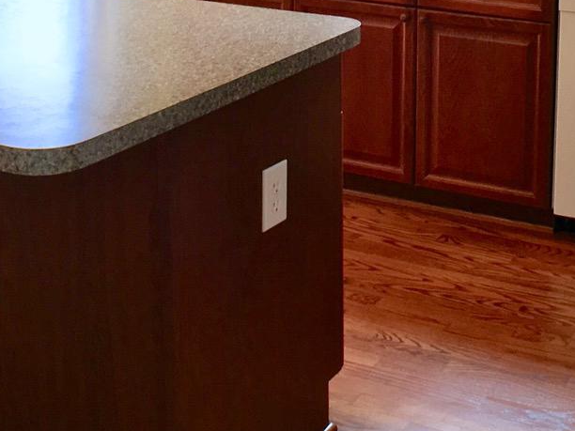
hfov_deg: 20.0
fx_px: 1611
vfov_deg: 14.7
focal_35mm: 97
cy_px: -87
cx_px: 474
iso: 32
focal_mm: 4.15
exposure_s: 1/60
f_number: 2.2
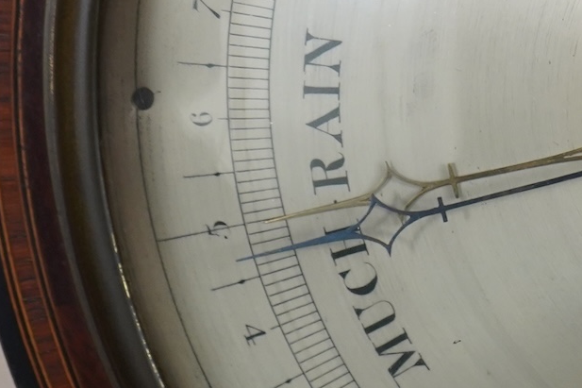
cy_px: 64
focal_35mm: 175
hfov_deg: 11.3
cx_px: 890
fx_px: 2828
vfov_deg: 7.8
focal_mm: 36
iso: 1000
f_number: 4.5
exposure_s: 1/100
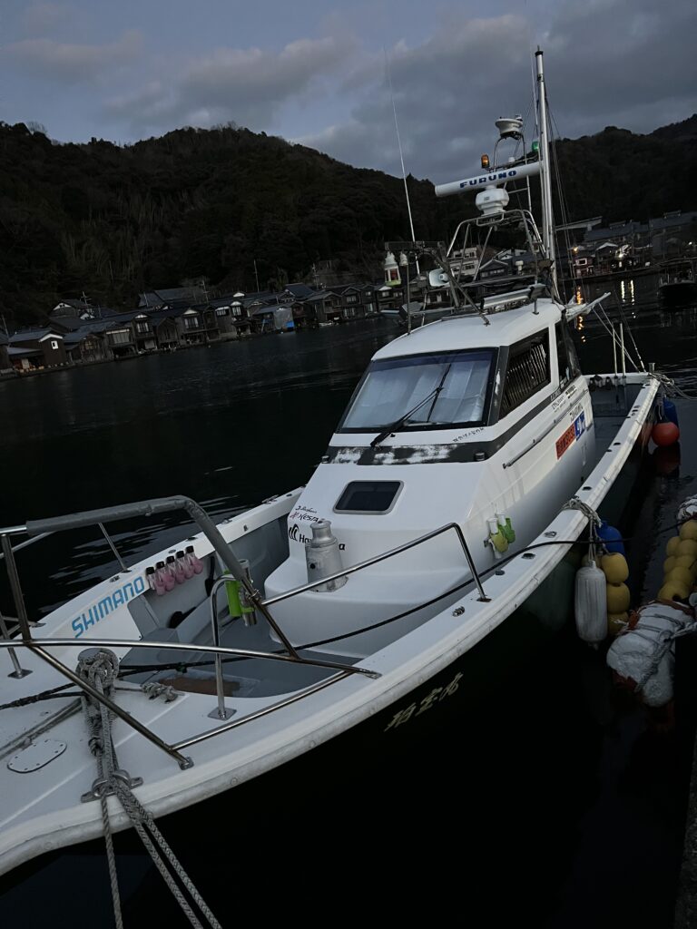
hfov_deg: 53.1
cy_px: 464
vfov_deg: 67.3
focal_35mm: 26
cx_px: 348
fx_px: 698
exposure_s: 1/30
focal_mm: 5.7
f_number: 1.5
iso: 1000
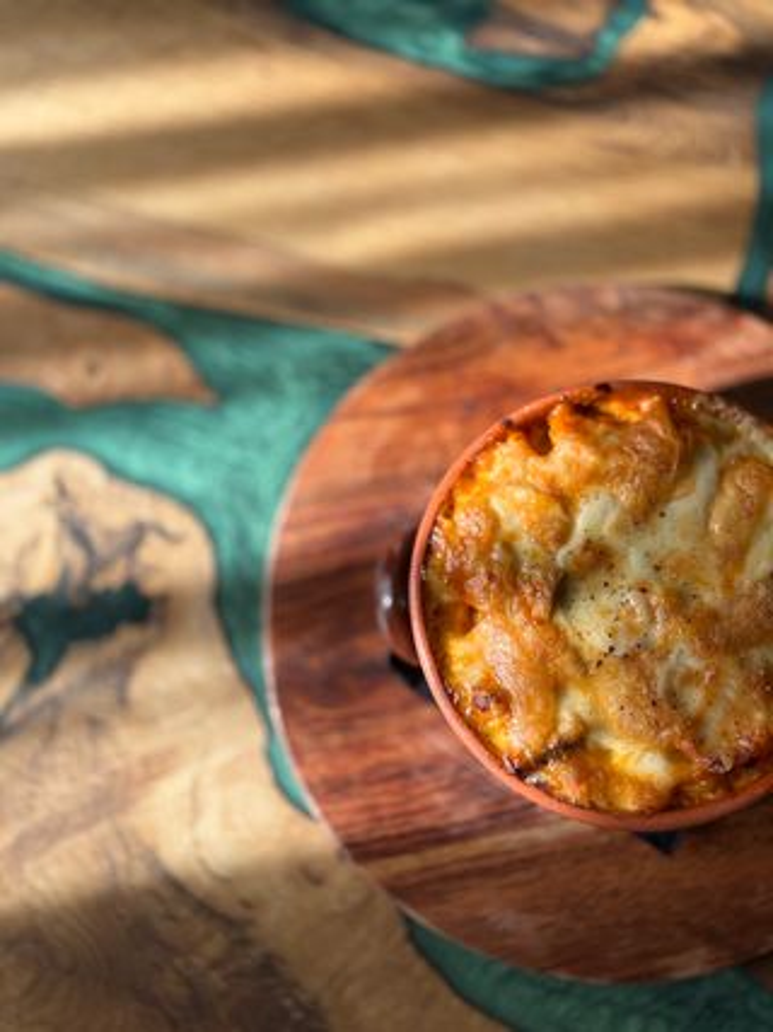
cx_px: 386
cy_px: 516
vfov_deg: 39.7
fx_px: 1430
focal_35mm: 48
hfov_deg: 30.3
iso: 64
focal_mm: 6.76
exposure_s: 1/402
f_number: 1.78
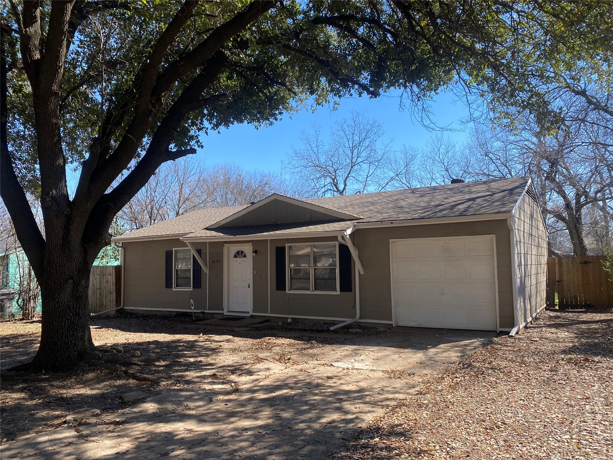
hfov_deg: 67.3
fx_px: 460
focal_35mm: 26
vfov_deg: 53.1
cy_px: 230
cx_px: 306
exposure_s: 1/1103
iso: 32
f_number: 1.8
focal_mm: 4.25
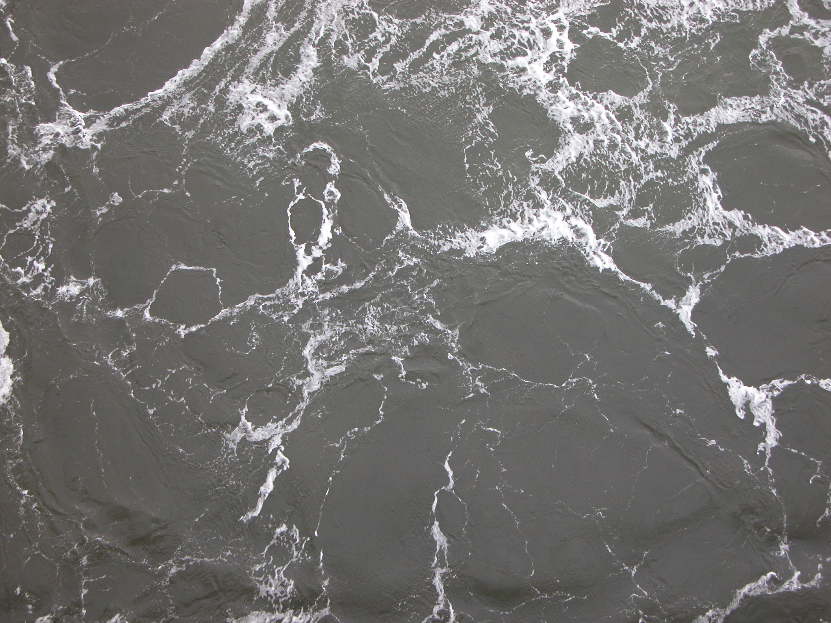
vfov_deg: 27.5
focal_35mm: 53
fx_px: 1272
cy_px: 312
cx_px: 416
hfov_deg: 36.2
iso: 100
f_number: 3.1
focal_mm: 13.7
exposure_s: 1/175
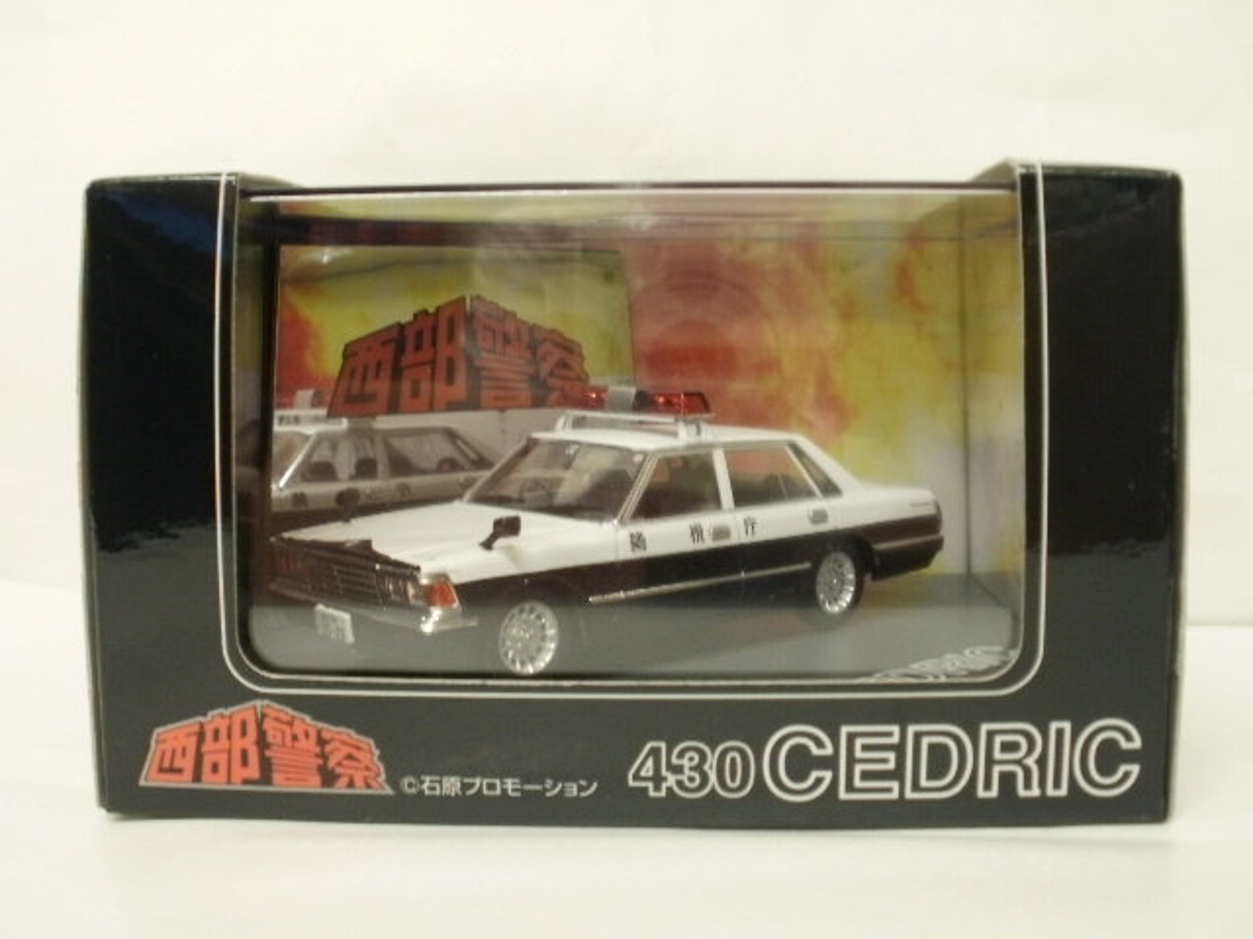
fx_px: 1593
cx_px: 626
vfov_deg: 32.9
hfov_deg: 42.9
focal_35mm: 44
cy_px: 470
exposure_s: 1/5
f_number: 4
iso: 125
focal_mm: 7.7
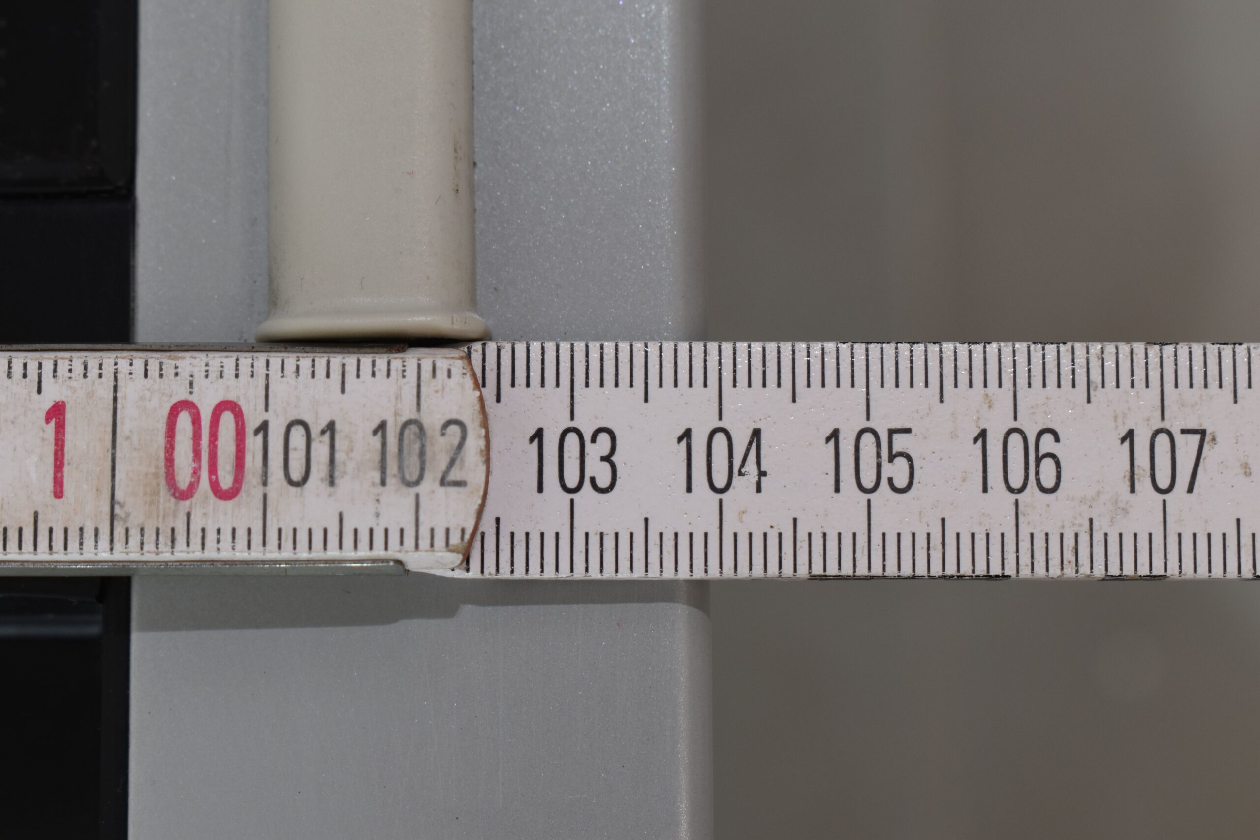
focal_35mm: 72
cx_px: 630
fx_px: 2520
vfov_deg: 18.9
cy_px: 420
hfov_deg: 28.1
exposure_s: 1/60
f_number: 8
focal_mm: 48
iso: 400
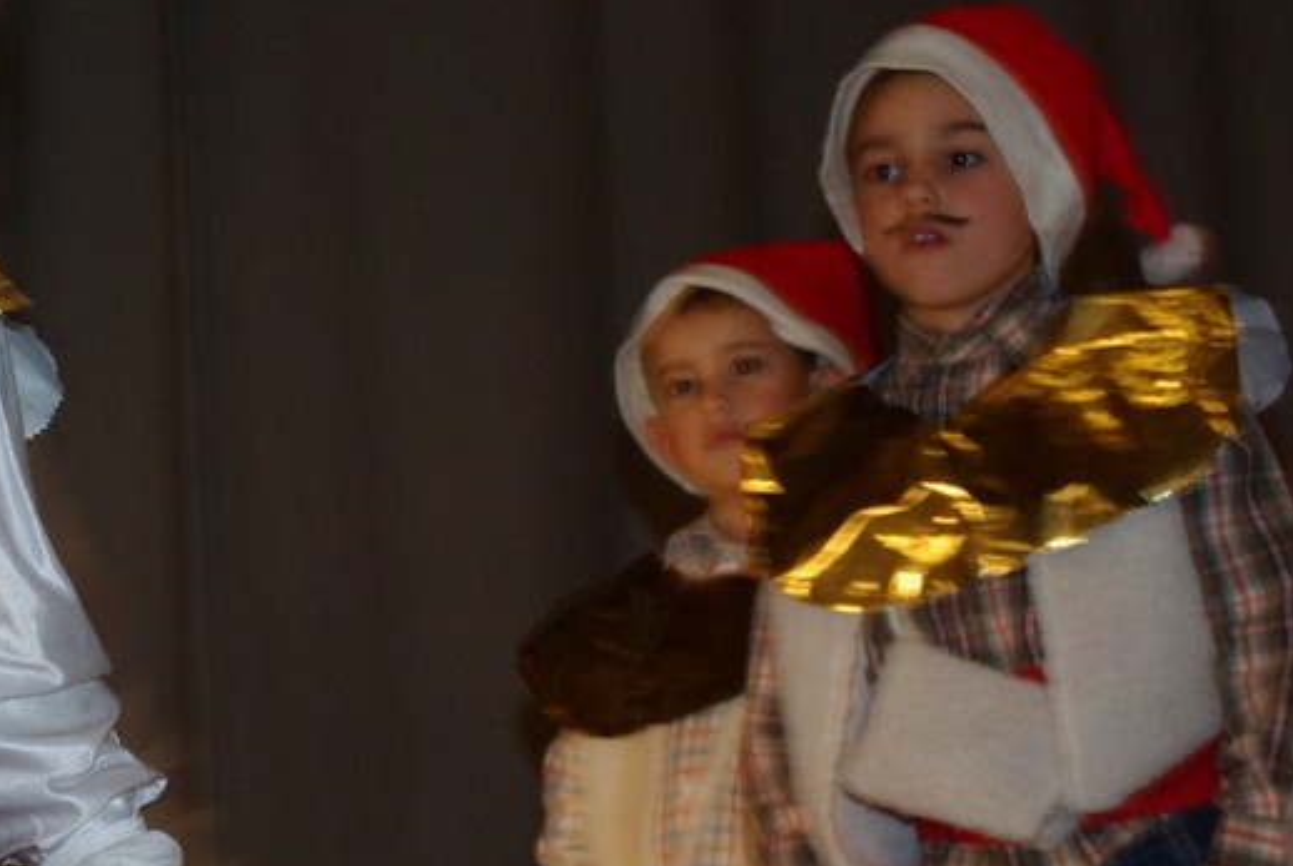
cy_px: 346
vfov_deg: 8.6
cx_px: -50
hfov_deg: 12.7
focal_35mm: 159
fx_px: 5727
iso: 400
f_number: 6.7
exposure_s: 1/60
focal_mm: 43
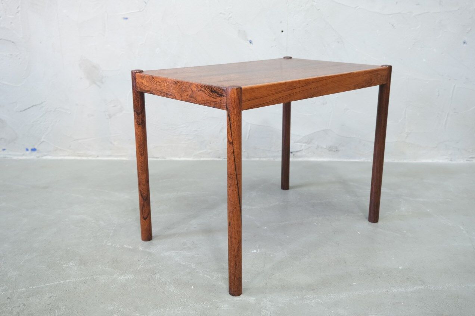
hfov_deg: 57.2
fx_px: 435
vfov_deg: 40.0
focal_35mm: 33
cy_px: 158
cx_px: 238
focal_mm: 22.3
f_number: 4
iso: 1600
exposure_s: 1/30
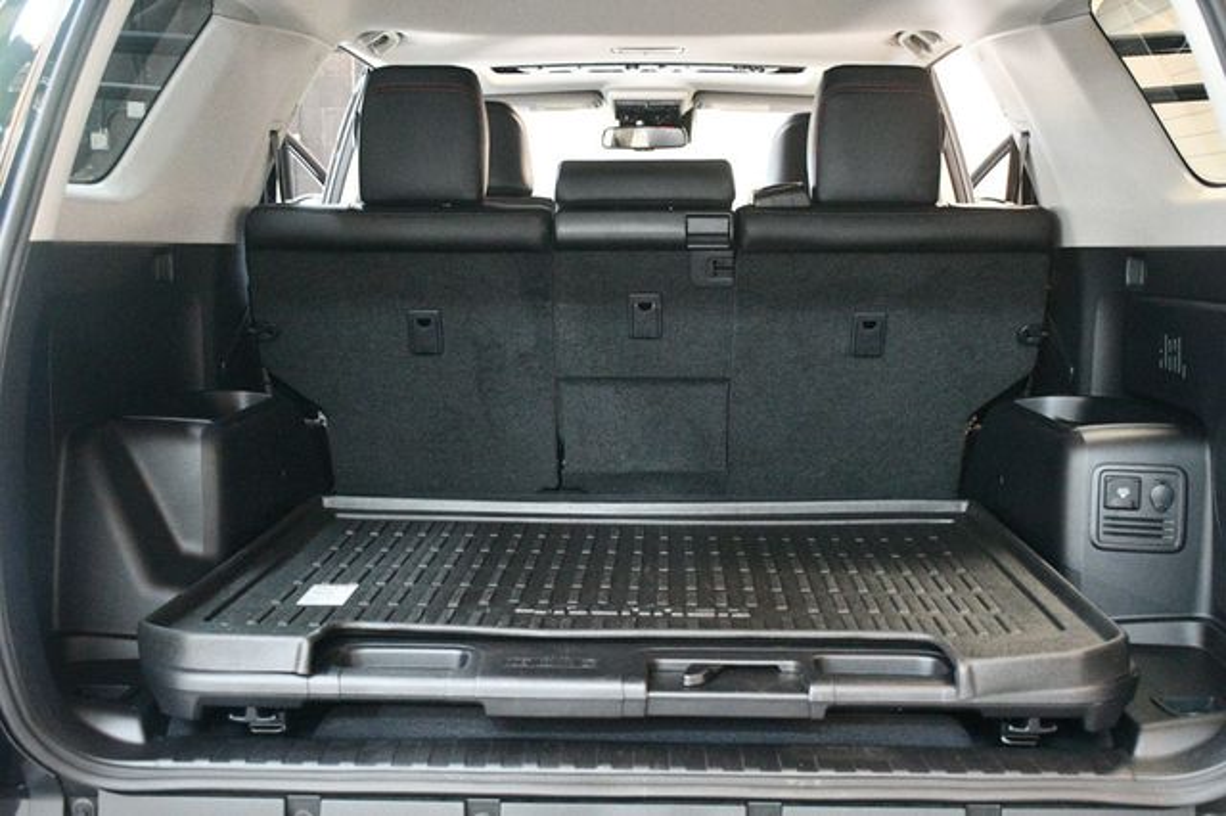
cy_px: 408
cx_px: 613
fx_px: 1327
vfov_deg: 34.2
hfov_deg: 49.6
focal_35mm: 39
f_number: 3.8
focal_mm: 26
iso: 10000
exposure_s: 1/60
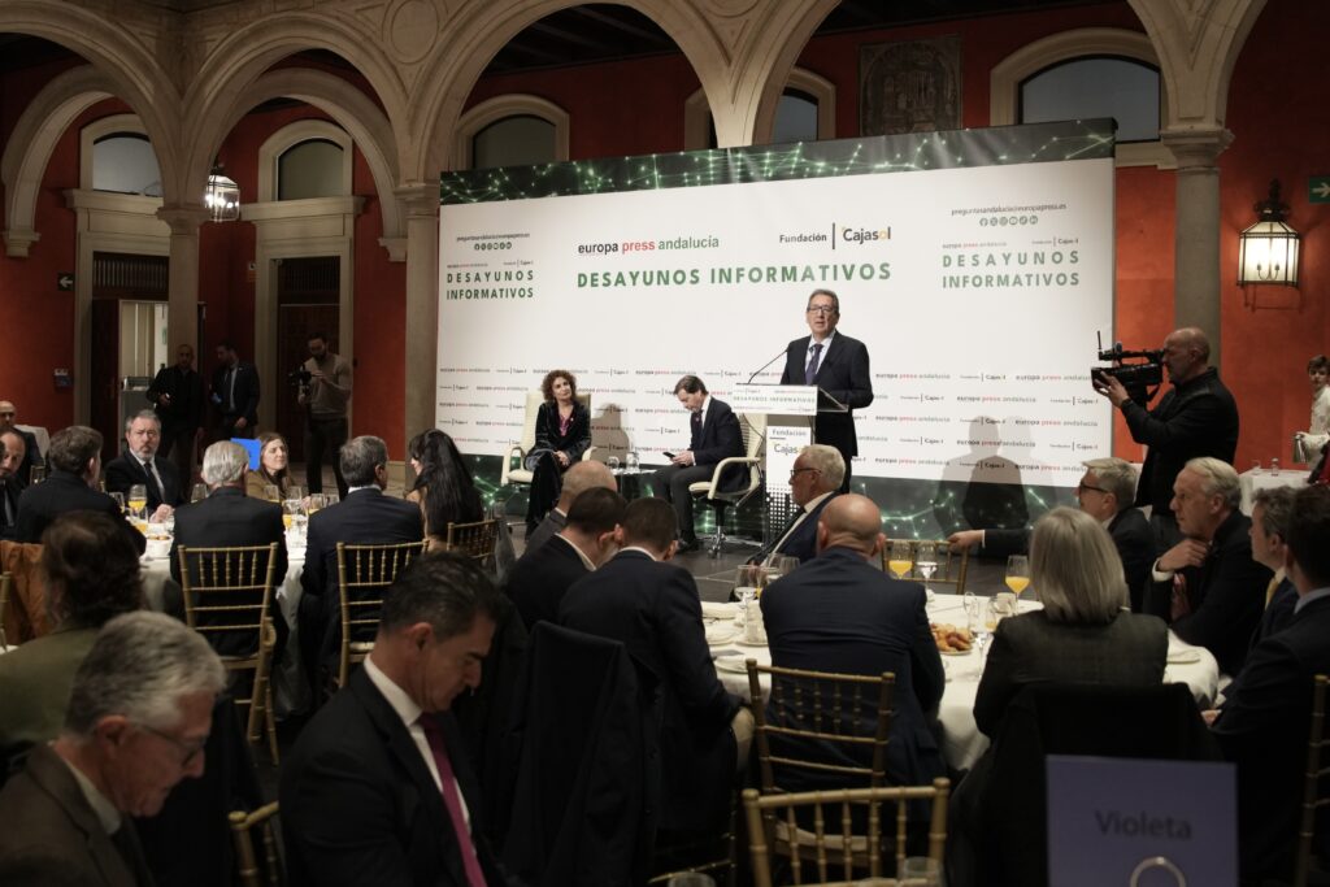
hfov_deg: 53.1
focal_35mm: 36
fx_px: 1330
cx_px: 665
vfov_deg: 36.9
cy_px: 444
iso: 1600
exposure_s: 1/250
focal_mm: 24
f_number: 2.8
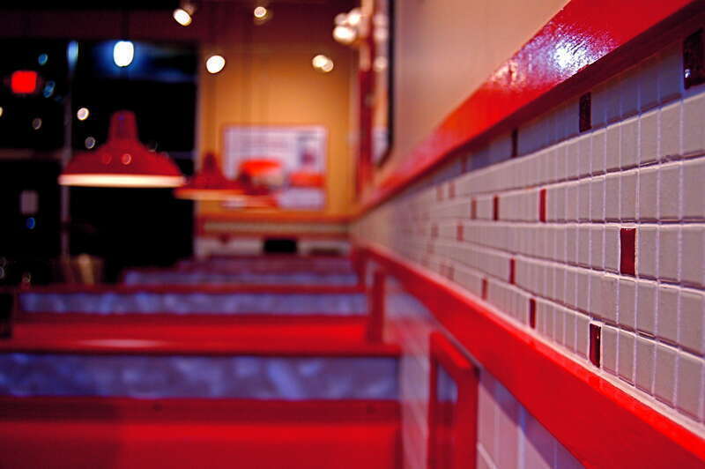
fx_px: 881
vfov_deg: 29.8
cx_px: 352
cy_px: 234
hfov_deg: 43.6
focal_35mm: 45
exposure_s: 1/40
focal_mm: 30
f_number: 4.2
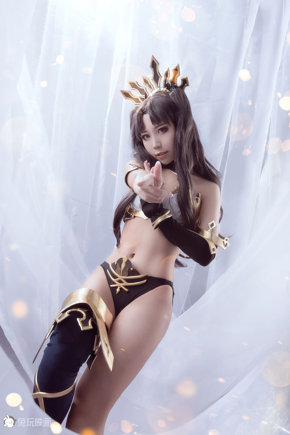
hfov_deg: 41.1
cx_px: 145
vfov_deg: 58.7
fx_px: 386
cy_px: 218
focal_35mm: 32
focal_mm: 32
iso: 100
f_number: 8
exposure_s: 1/200
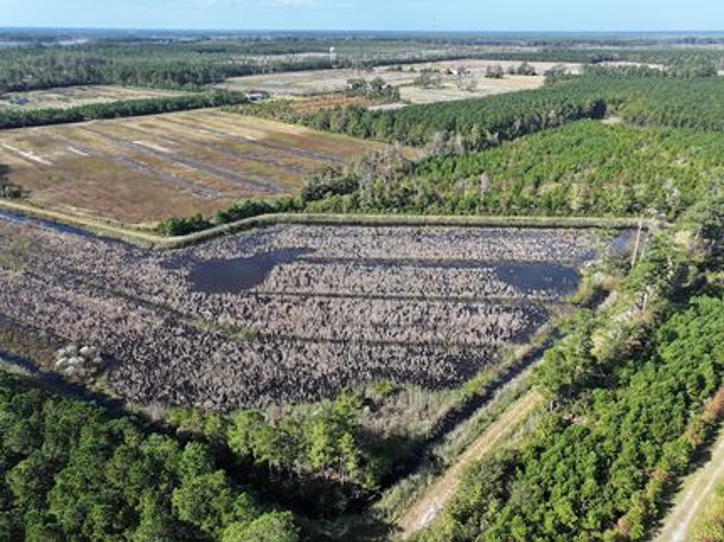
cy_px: 271
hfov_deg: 71.6
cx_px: 362
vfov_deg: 56.8
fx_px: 502
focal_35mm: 24
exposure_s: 1/1250
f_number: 2.8
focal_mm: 12.29
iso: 140
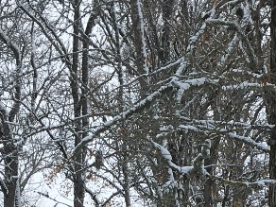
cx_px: 210
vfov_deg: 9.4
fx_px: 1140
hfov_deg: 13.7
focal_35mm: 143
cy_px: 480
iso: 25
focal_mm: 4.15
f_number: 2.2
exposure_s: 1/219
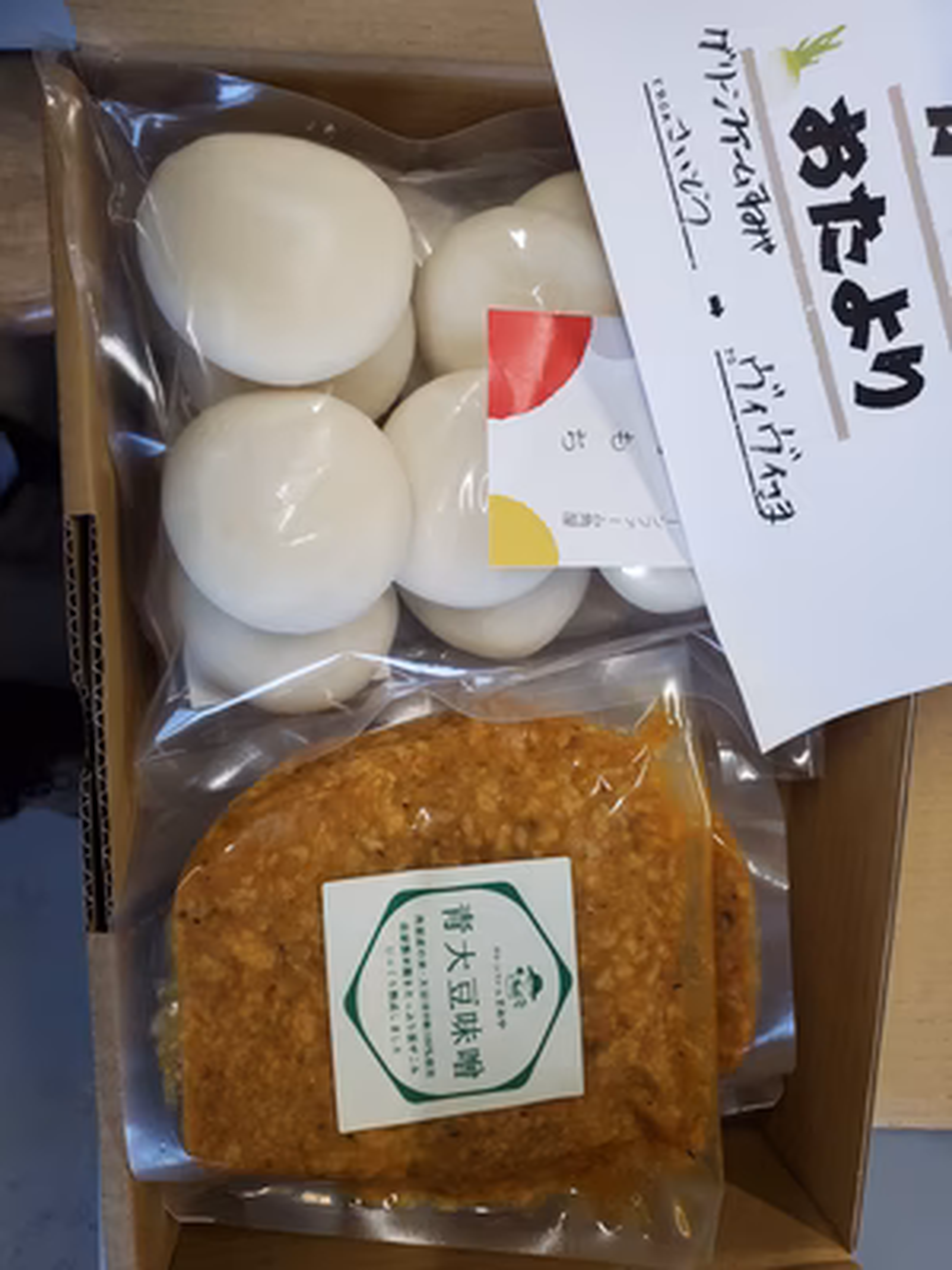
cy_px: 635
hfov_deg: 53.1
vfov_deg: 67.3
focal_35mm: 26
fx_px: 953
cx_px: 476
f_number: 2.4
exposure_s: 1/120
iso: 200
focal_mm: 4.3
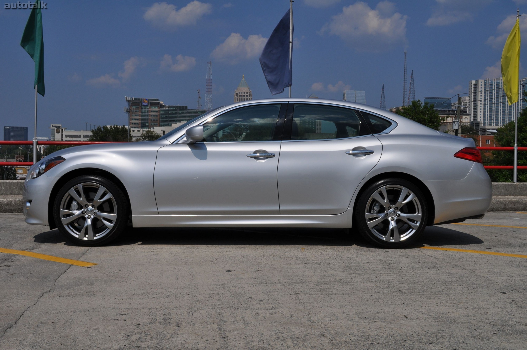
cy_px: 175
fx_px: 570
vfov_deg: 34.1
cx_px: 264
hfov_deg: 49.6
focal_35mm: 39
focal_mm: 26
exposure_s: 1/640
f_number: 13
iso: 200
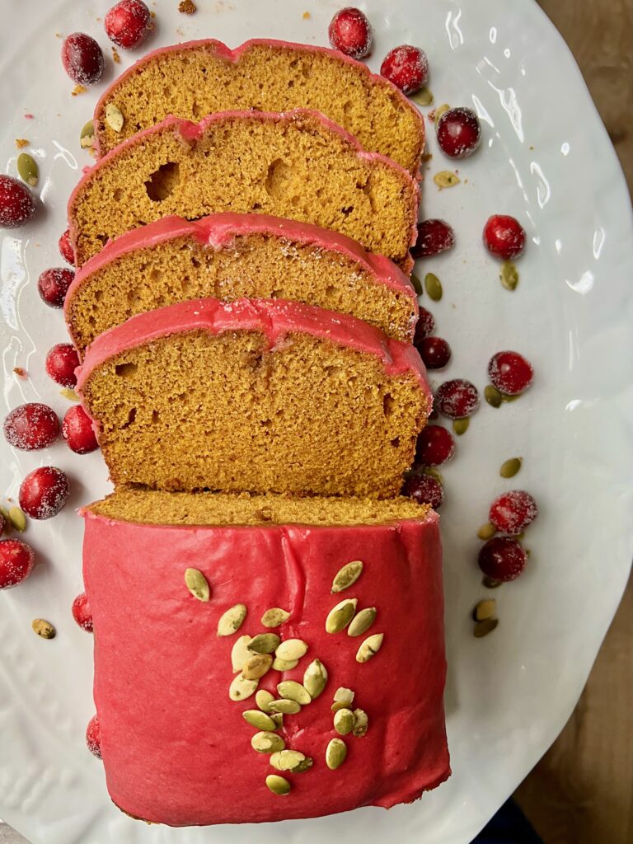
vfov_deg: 67.3
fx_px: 634
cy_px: 422
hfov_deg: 53.1
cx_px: 316
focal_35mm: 26
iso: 125
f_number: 1.5
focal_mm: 5.7
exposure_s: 1/78
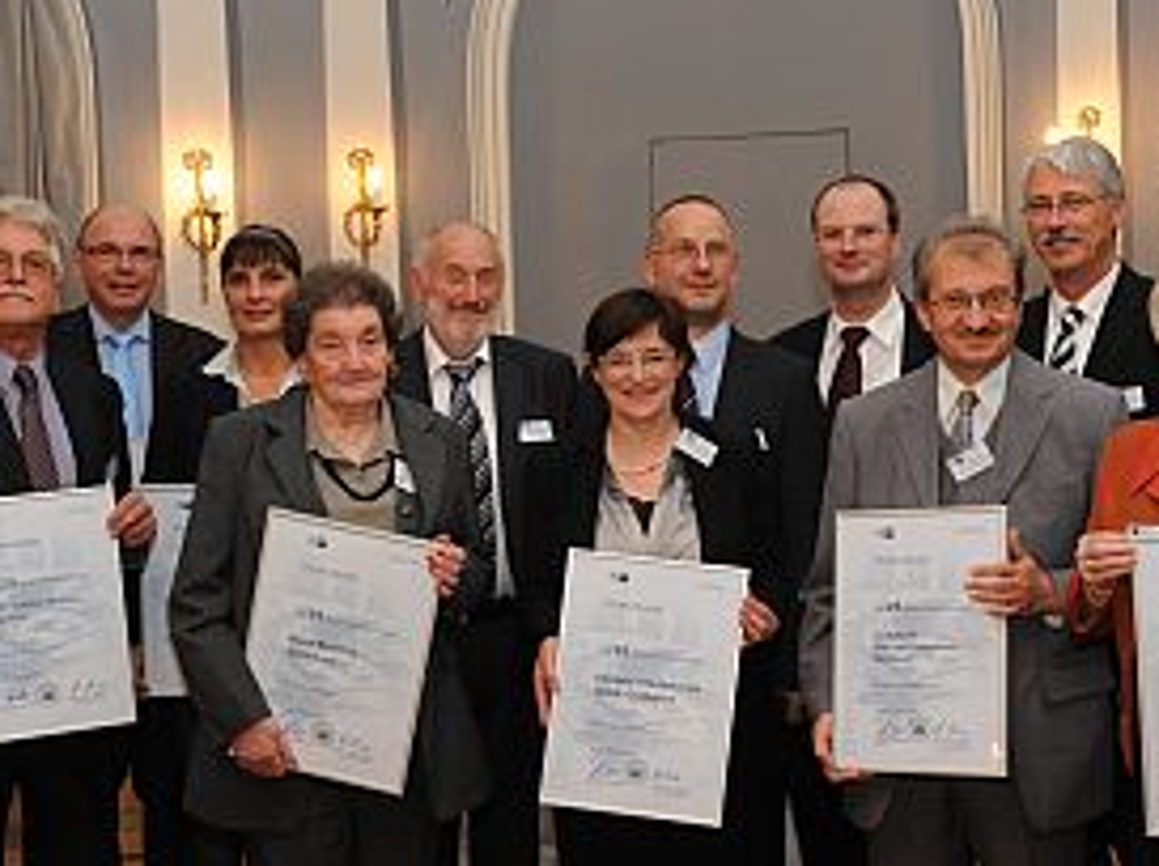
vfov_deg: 21.9
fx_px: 2240
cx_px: 586
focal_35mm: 67
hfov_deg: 29.0
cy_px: 397
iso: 3200
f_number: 6.3
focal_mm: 38
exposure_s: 1/160
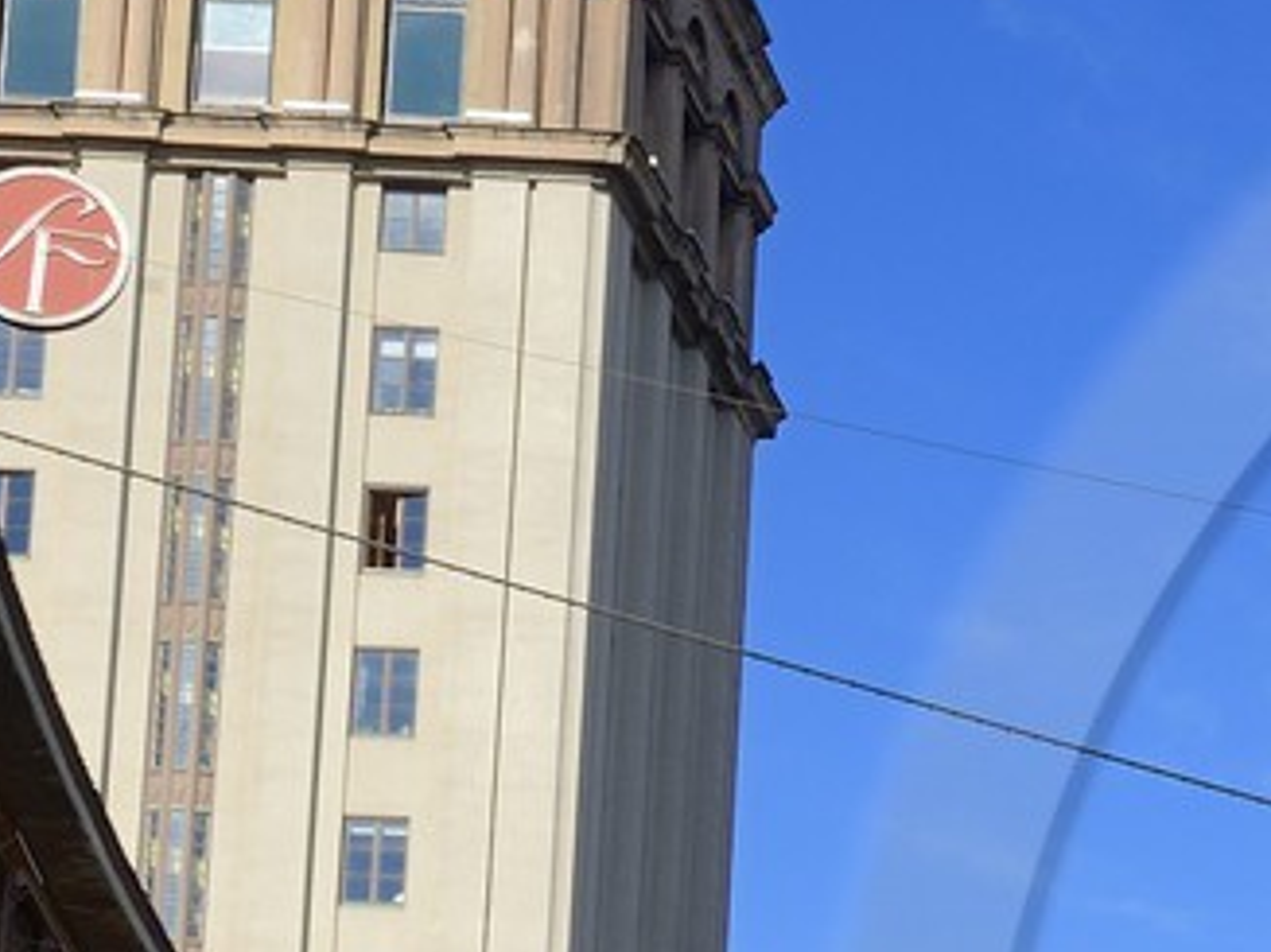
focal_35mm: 160
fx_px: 5873
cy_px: 1325
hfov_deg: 11.4
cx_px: 2394
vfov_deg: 9.1
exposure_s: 1/400
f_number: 9
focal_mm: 34
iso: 200
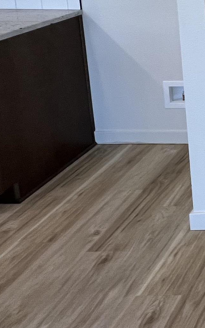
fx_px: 367
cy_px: -26
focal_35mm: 41
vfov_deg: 40.0
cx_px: 414
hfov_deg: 18.8
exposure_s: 1/120
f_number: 1.8
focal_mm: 1.57
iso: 160
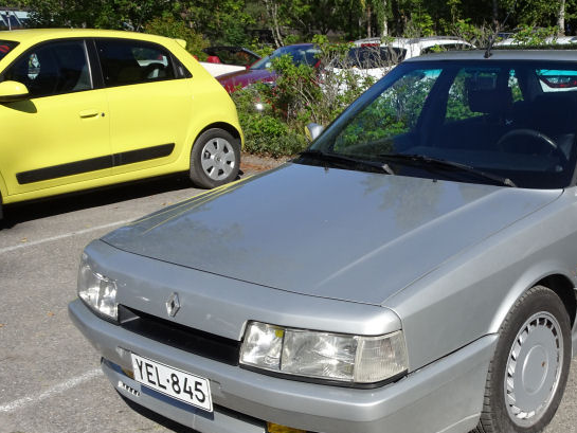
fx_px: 734
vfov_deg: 32.8
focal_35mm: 44
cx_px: 405
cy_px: 258
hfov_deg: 42.1
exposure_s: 1/800
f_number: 4
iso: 80
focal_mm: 5.09
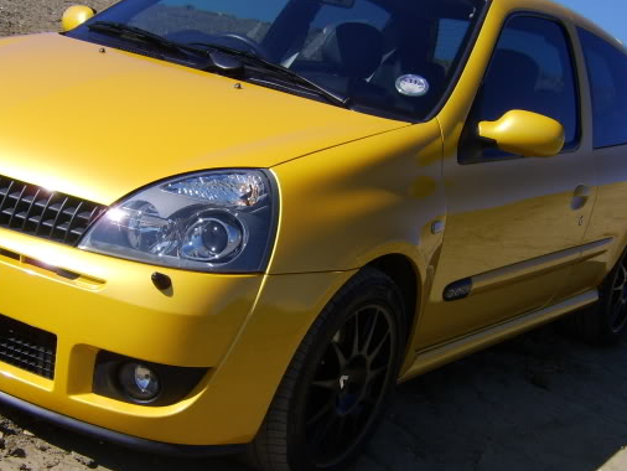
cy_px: 211
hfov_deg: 38.6
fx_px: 888
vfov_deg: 29.7
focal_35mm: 49
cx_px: 227
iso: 71
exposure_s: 1/353
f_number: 6.7
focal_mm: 8.13
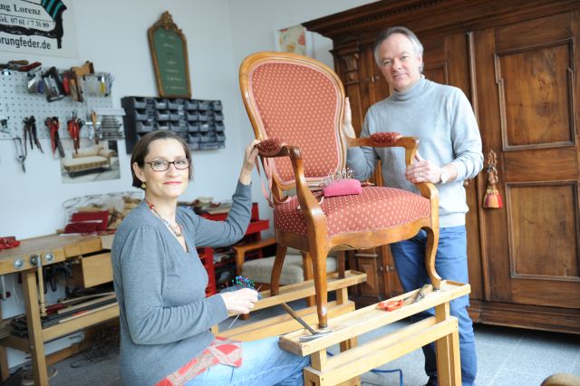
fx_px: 515
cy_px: 193
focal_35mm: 32
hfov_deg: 58.7
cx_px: 290
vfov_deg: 41.1
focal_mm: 32
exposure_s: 1/160
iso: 1600
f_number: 2.8
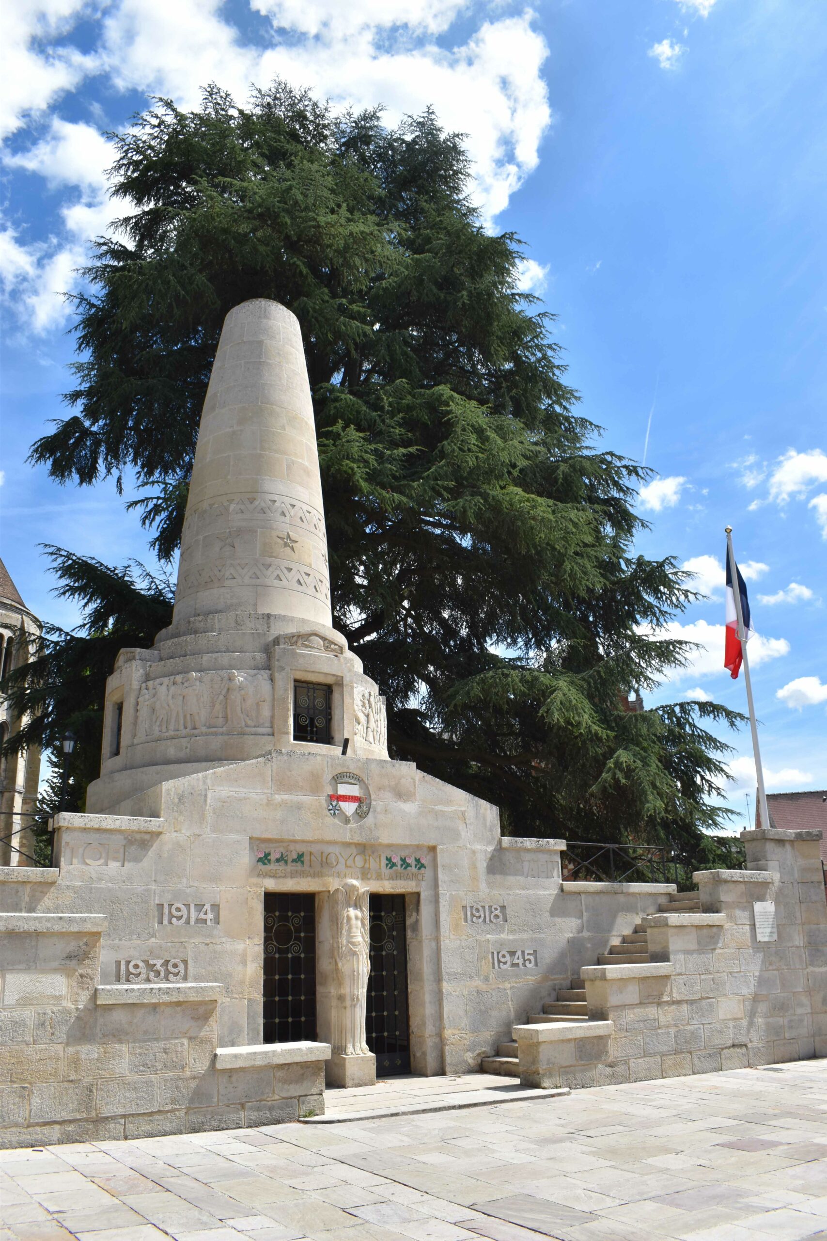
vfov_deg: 67.4
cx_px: 414
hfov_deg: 47.9
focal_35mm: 27
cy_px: 620
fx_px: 930
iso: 200
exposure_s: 1/400
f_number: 10
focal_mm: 18
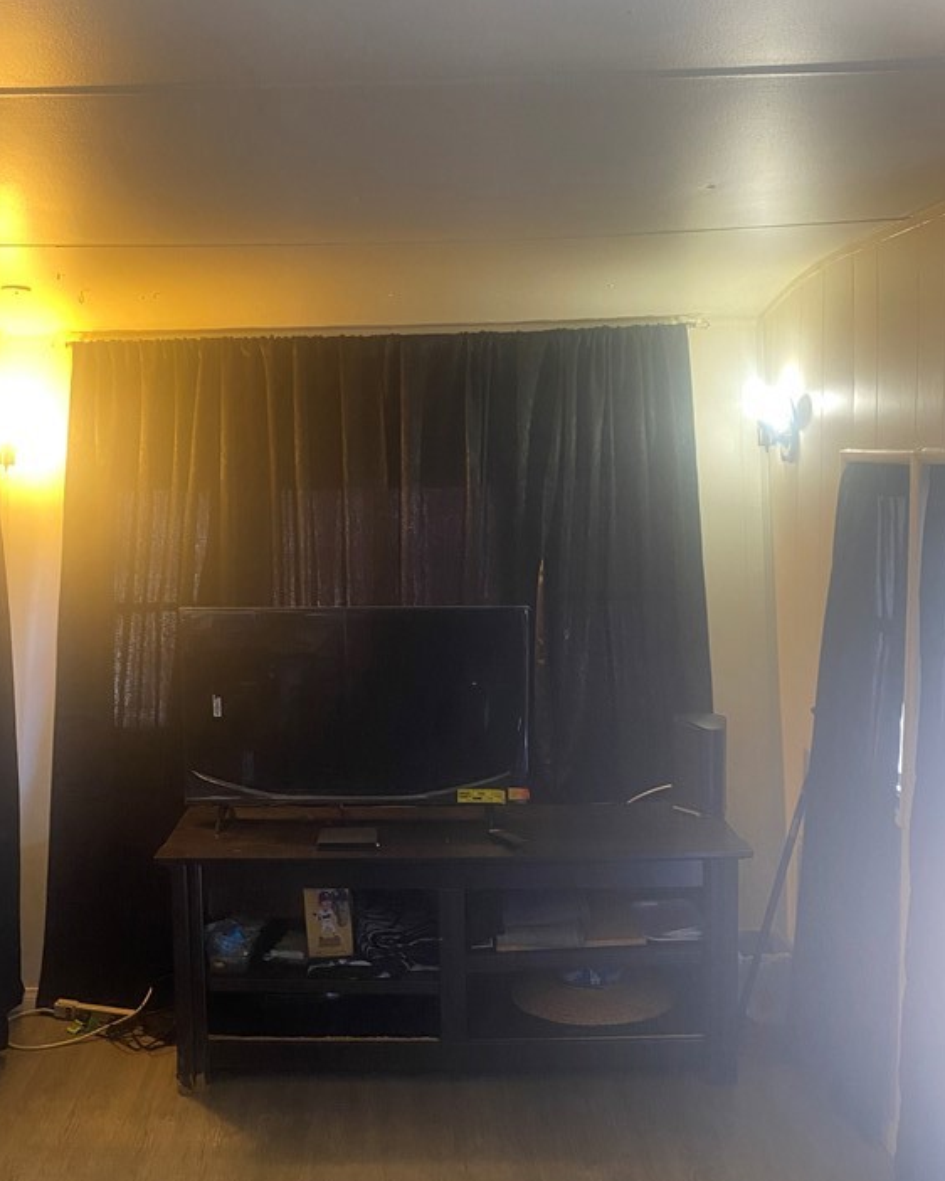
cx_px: 388
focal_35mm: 37
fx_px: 1293
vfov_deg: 49.1
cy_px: 614
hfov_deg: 40.0
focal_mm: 4.25
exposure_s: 1/60
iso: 200
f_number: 1.8
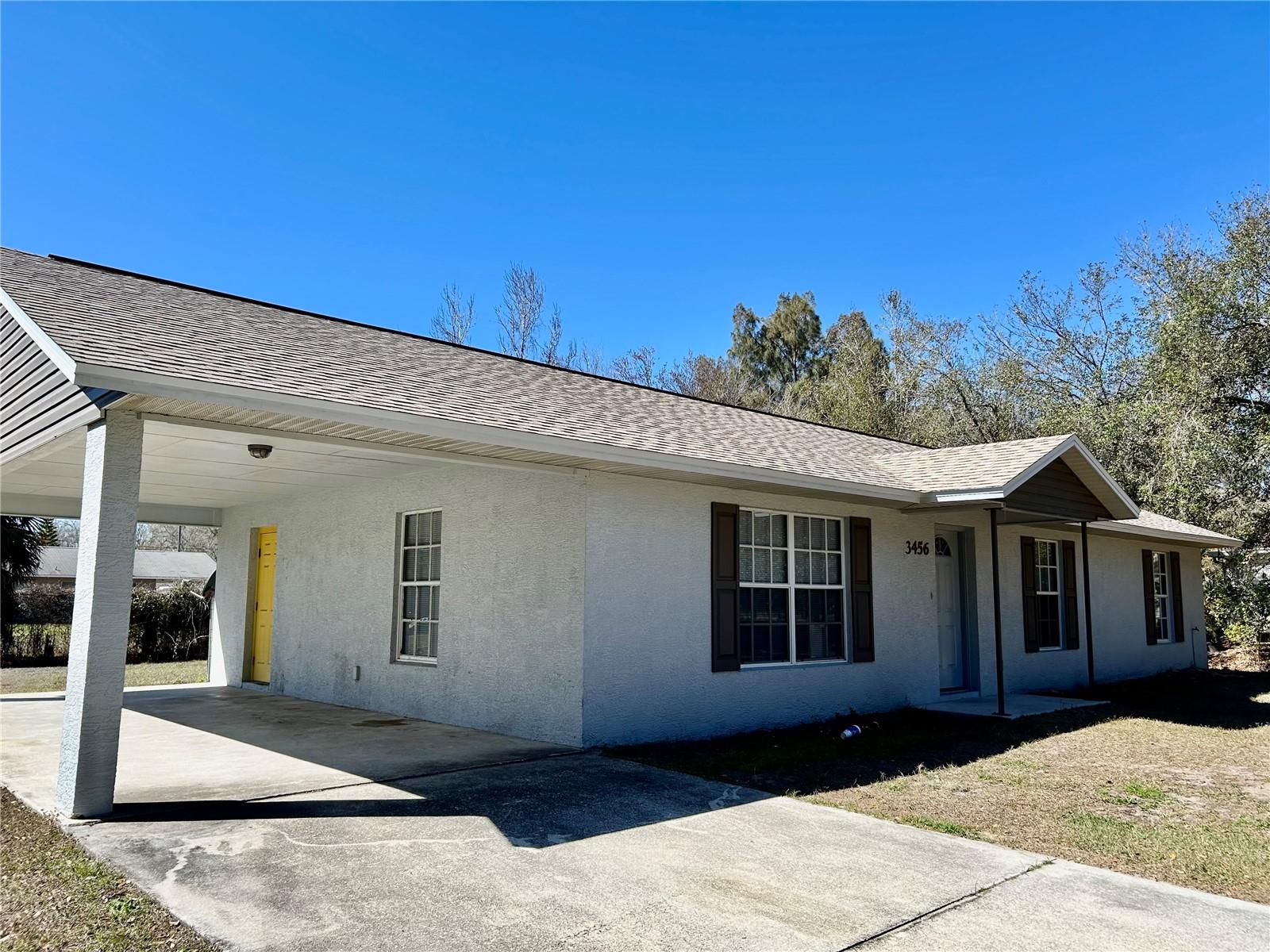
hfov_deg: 67.3
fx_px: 954
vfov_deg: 53.1
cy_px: 476
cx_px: 635
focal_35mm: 26
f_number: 1.5
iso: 50
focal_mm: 5.7
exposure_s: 1/3165
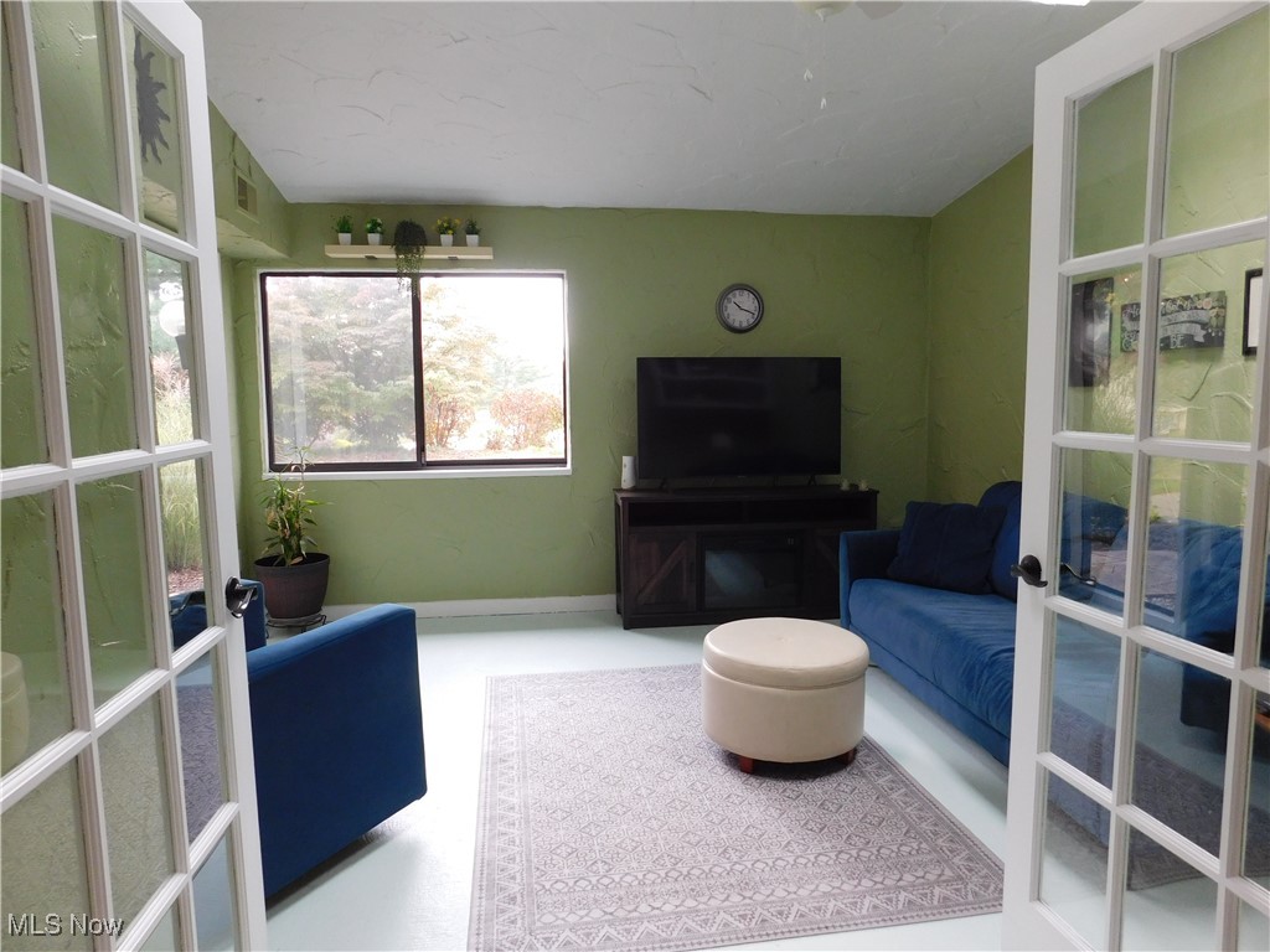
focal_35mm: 23
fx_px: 844
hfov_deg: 73.9
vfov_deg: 58.9
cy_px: 476
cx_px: 635
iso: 220
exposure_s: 1/30
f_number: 3
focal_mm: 4
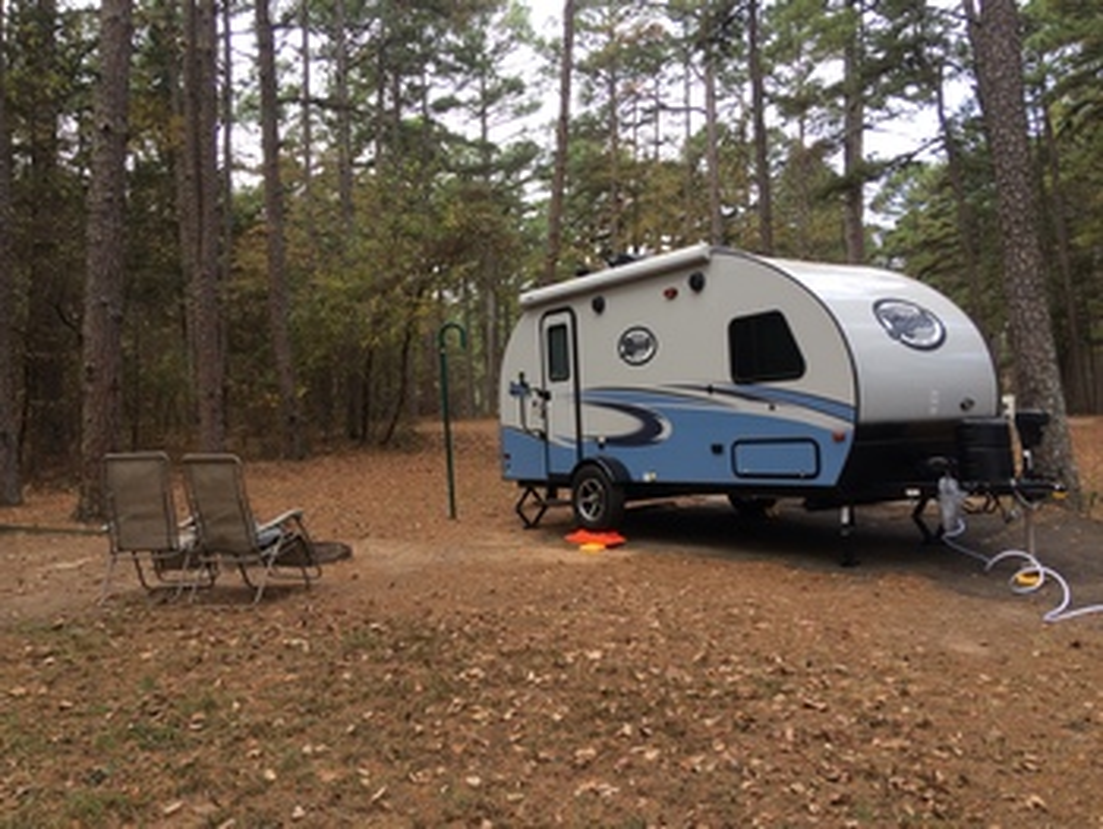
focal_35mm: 29
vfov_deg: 48.3
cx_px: 552
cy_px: 414
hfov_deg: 61.6
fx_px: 925
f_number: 2.2
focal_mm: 4.15
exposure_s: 1/120
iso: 32
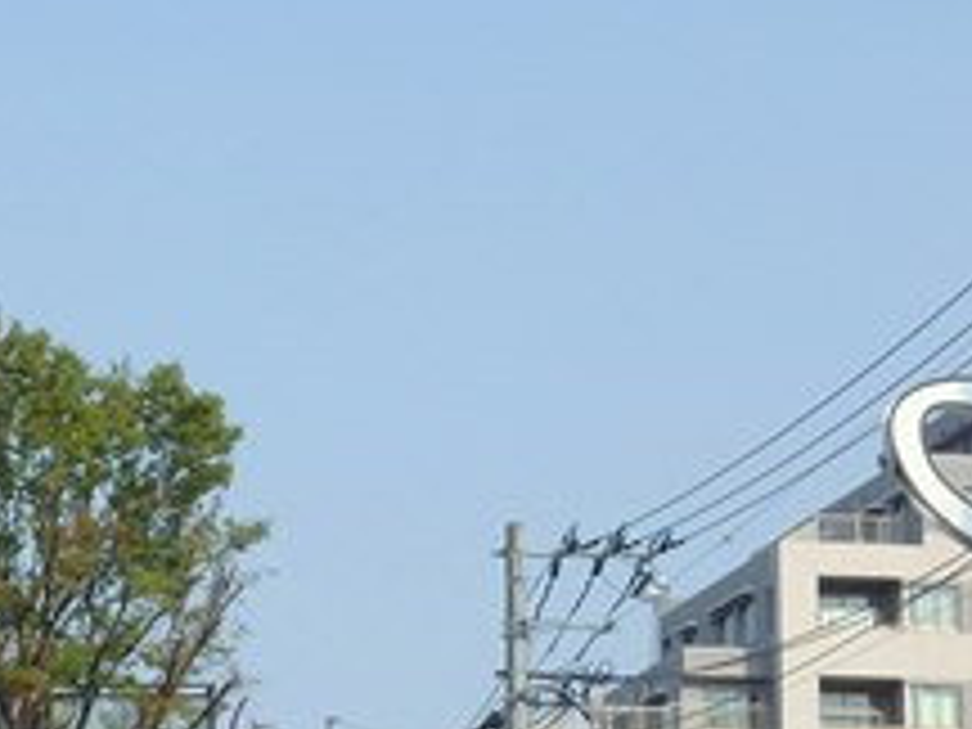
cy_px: 1030
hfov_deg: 10.8
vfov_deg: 8.1
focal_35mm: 181
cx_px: 45
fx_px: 5082
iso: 125
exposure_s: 1/640
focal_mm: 10.9
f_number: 5.1
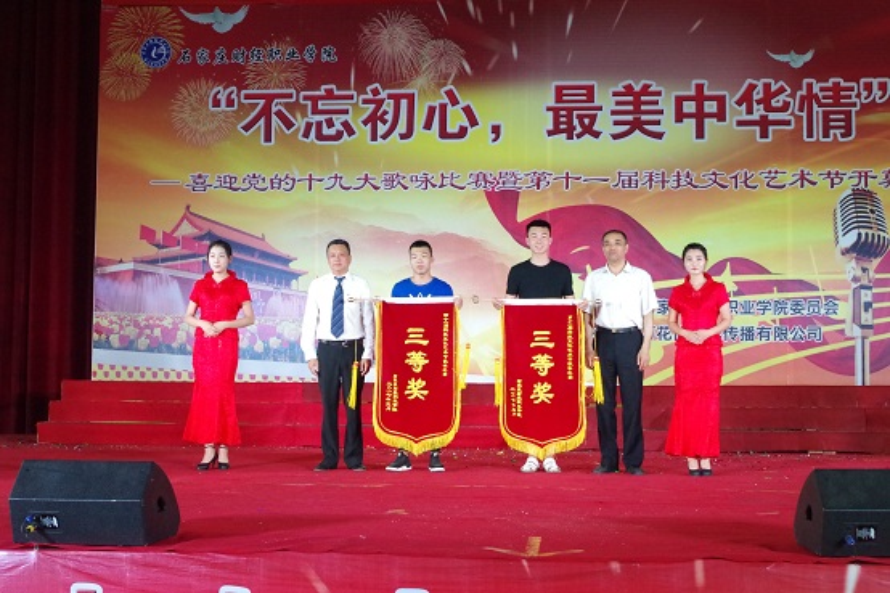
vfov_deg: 26.0
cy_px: 296
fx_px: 1285
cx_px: 445
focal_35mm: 52
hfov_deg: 38.2
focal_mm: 35
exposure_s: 1/200
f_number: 8
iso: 3200
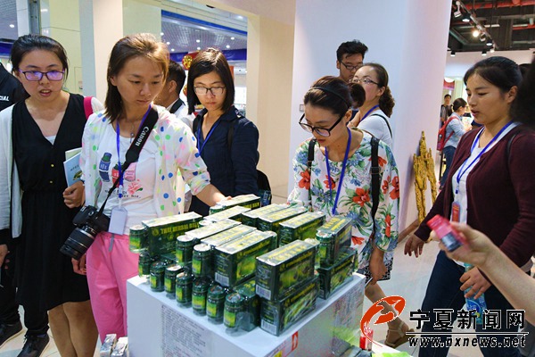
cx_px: 268
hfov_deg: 77.3
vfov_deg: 56.1
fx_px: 334
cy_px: 178
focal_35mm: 22
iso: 2500
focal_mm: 15
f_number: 3.5
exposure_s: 1/200
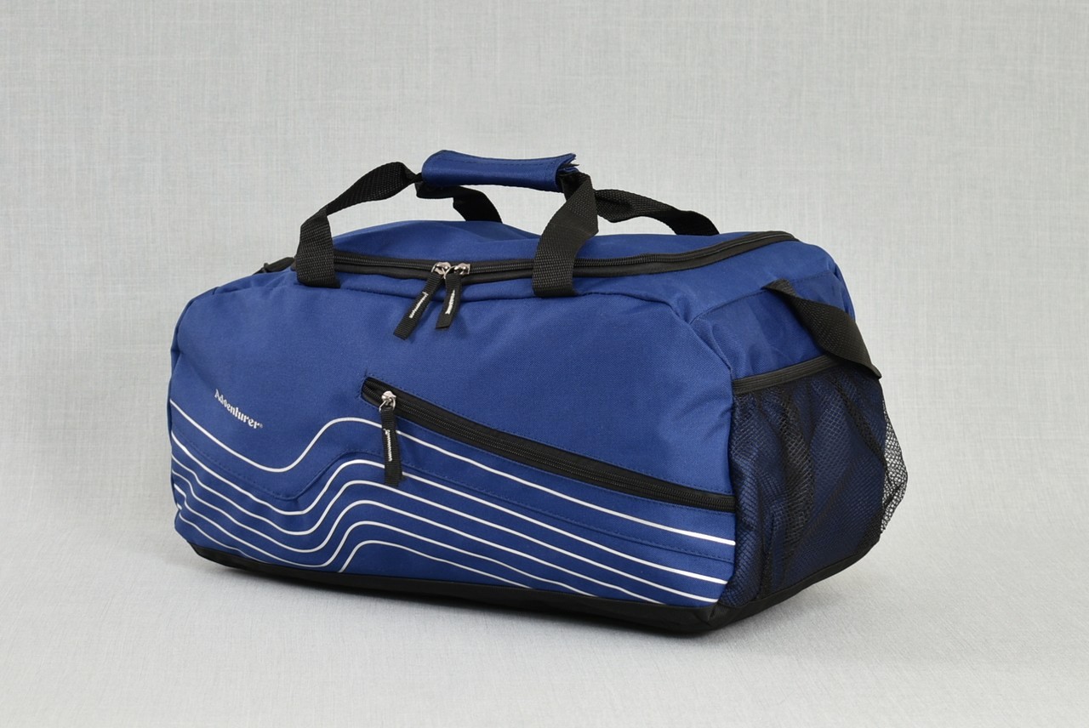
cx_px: 544
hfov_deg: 33.4
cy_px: 364
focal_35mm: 60
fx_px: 1817
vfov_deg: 22.7
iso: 100
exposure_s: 1/6
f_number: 5
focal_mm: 40
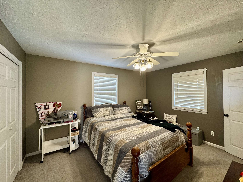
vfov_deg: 85.7
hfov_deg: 102.1
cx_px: 122
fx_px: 98
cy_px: 91
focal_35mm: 14
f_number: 2.2
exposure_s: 1/60
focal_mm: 2.22
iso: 160
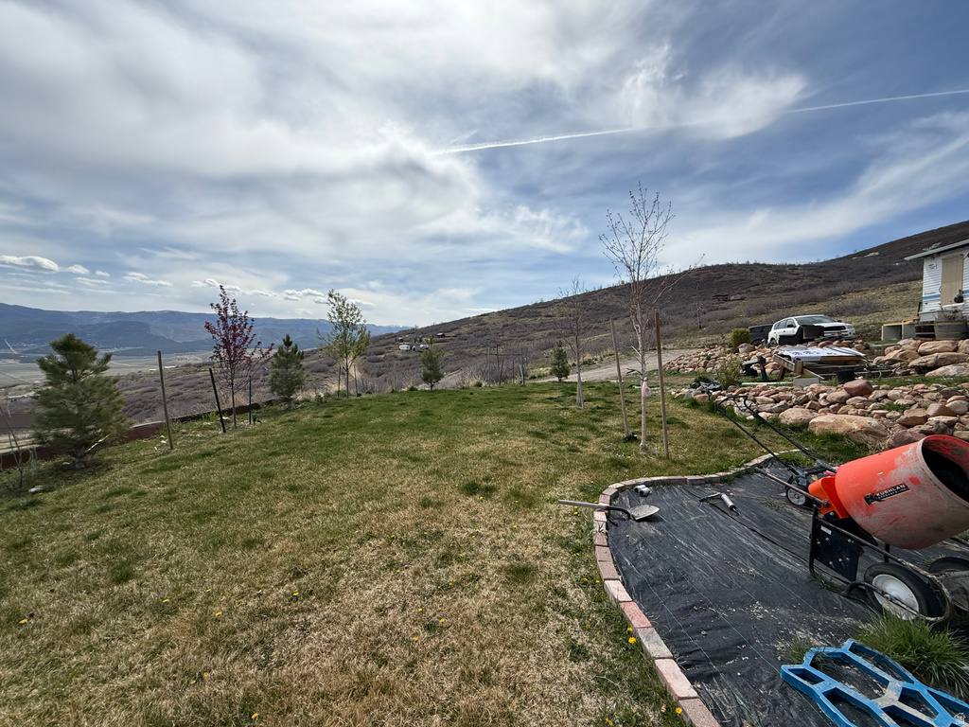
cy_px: 364
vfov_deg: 85.7
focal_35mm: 14
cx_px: 484
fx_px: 392
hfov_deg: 102.1
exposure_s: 1/3891
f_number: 2.2
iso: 50
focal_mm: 2.22
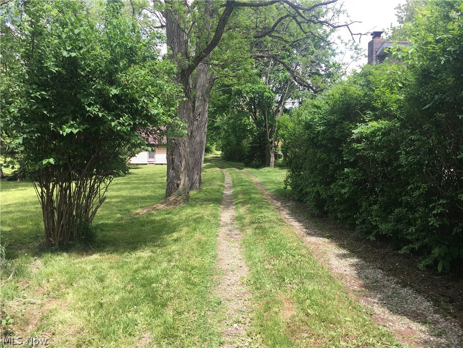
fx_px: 388
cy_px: 174
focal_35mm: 29
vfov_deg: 48.2
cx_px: 232
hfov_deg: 61.7
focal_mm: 4.15
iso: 25
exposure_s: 1/270
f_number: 2.2
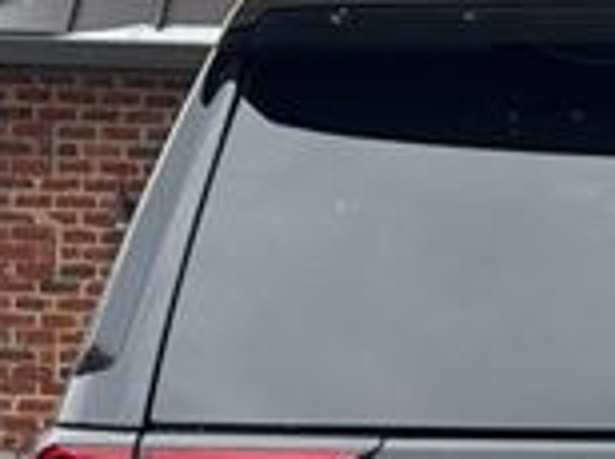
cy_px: 702
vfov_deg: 7.3
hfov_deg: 9.7
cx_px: 875
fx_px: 3548
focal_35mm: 200
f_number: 1.78
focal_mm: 6.76
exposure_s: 1/155
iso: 64
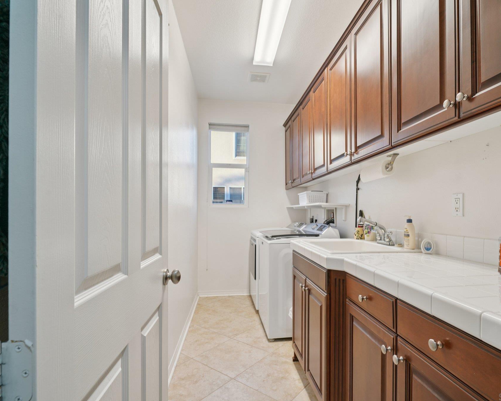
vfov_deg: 77.0
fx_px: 252
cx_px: 267
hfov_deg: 89.5
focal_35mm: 17
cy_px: 202
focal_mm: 15
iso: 400
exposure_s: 1/20
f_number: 8
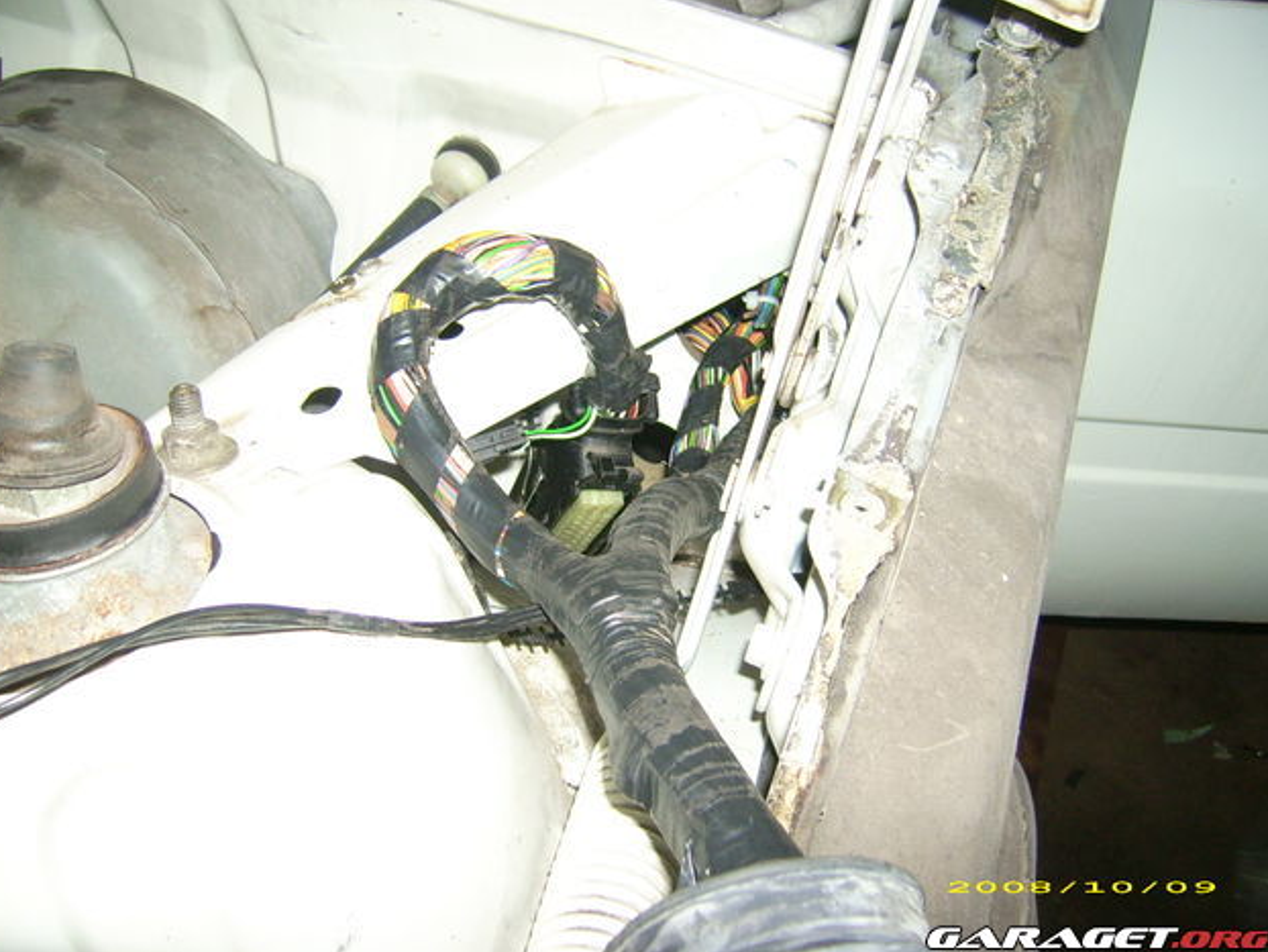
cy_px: 469
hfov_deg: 51.3
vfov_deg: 39.7
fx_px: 1319
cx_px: 624
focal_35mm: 36
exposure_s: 1/60
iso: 100
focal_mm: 5.95
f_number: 2.8
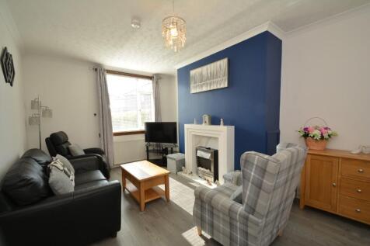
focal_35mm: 15
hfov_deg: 100.4
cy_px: 123
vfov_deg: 77.3
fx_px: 154
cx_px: 185
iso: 100
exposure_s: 1/15
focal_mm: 10
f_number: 8
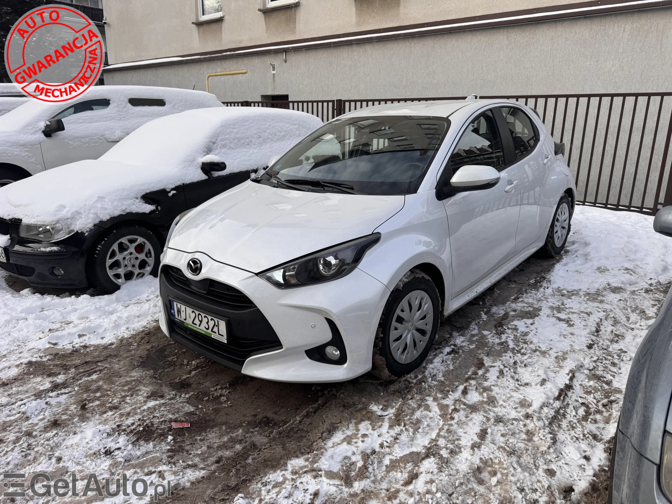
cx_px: 336
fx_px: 466
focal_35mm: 24
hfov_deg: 71.6
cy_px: 252
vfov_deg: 56.8
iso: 80
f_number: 1.78
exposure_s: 1/1721
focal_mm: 6.76
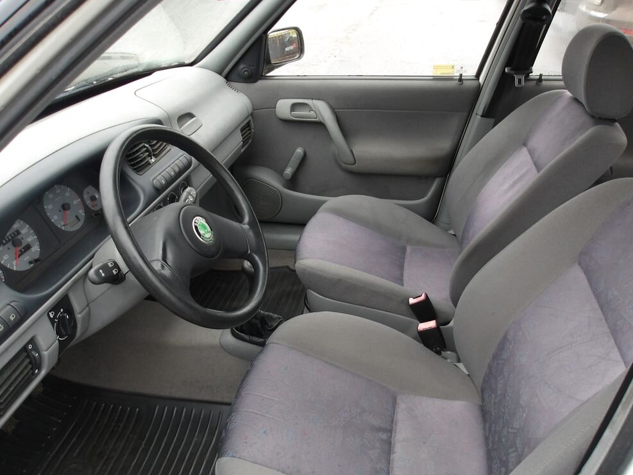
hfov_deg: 63.4
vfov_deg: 49.8
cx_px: 318
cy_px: 231
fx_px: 512
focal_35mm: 28
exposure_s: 1/46
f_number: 3
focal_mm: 4.9
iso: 100
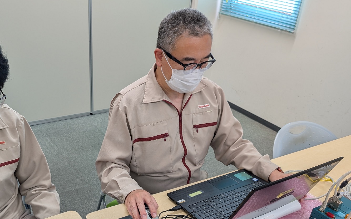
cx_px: 117
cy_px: 184
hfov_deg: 49.5
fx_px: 373
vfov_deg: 31.6
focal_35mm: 39
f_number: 1.68
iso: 24
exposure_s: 1/33.3
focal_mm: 6.9
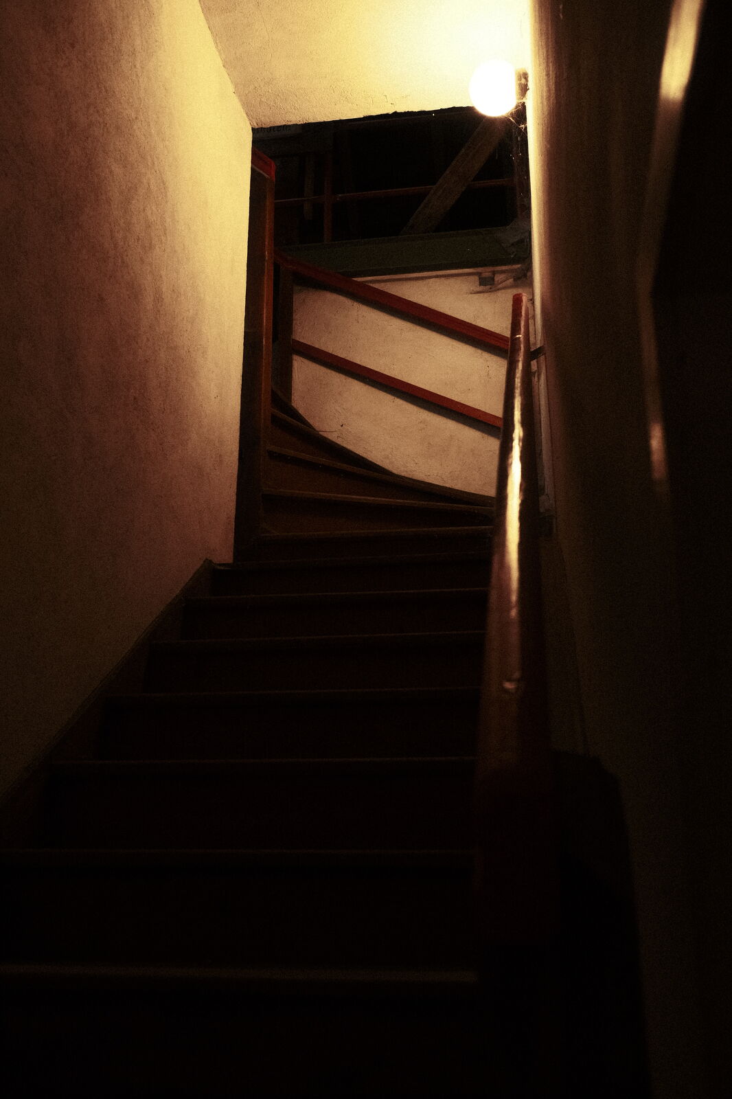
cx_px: 366
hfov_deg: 37.8
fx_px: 1068
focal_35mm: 35
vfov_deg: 54.4
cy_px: 550
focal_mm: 23
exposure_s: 1/28
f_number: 4
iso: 1600
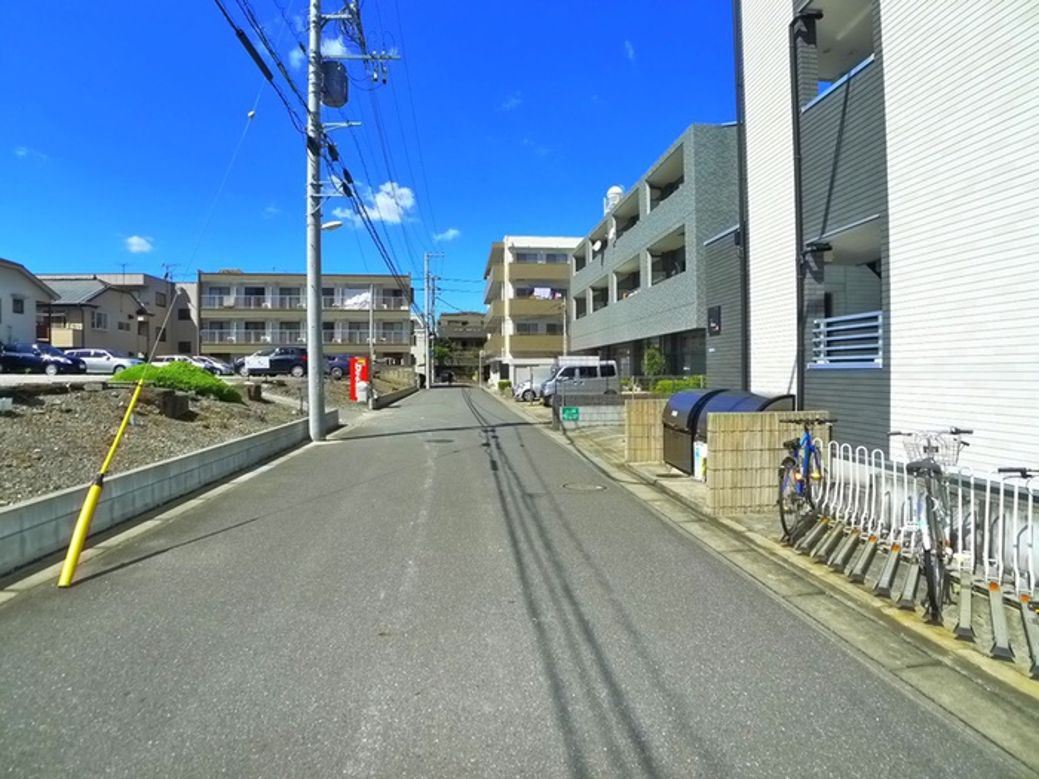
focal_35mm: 24
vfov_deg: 56.8
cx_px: 520
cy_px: 390
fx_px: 720
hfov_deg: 71.6
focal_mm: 5.1
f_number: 4
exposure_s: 1/800
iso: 400
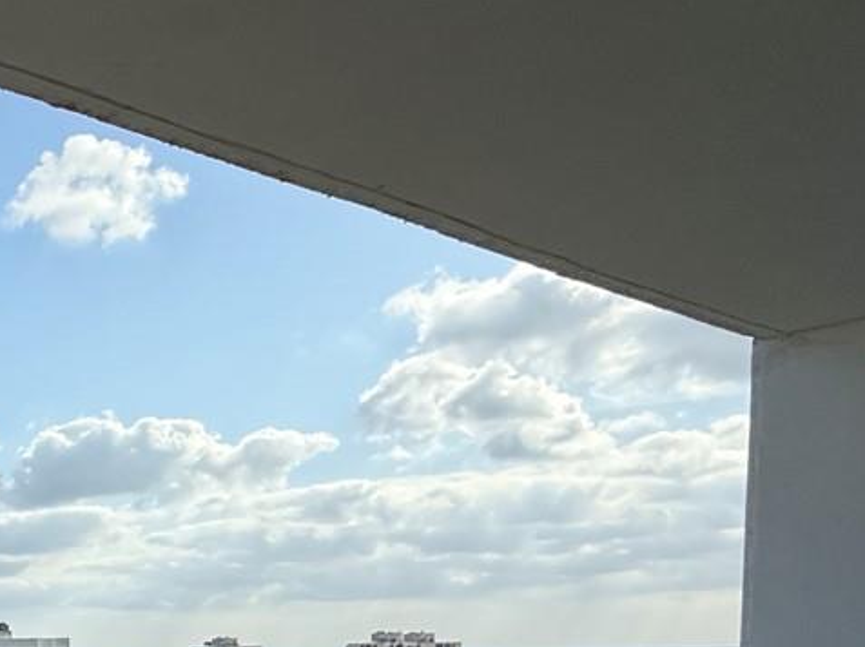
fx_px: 1174
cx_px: -421
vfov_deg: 27.8
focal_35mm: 47
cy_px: 736
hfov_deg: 27.9
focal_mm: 2.22
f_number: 2.2
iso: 50
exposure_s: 1/3891
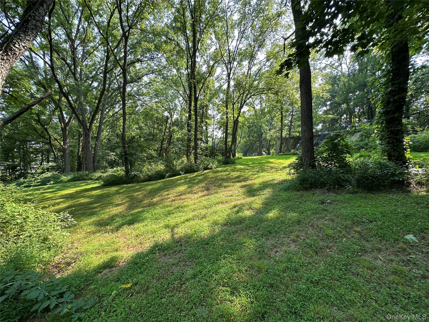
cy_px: 161
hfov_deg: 102.1
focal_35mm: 14
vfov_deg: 85.7
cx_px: 214
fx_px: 174
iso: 40
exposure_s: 1/246
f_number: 2.2
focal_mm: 2.22
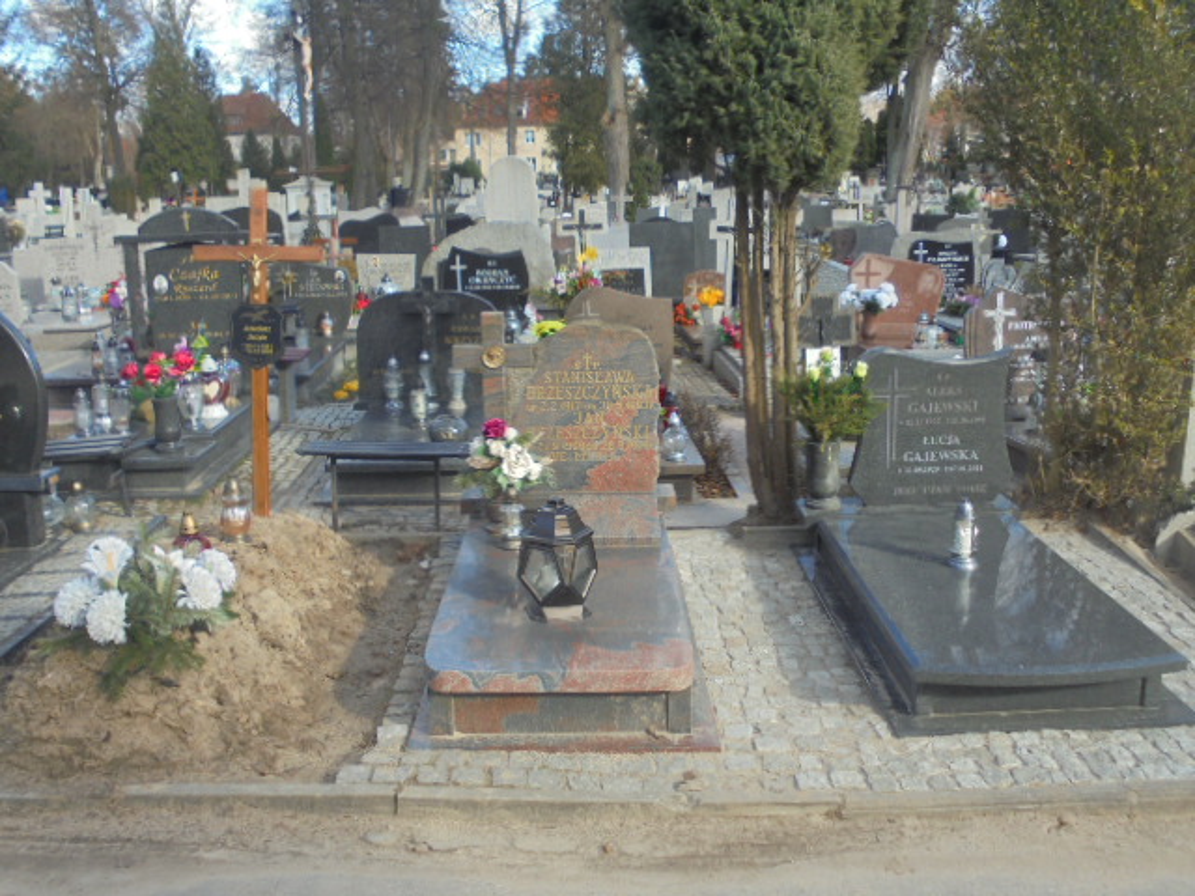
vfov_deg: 41.8
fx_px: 1174
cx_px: 598
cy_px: 448
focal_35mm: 34
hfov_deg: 54.0
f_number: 4
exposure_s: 1/200
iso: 100
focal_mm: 6.1
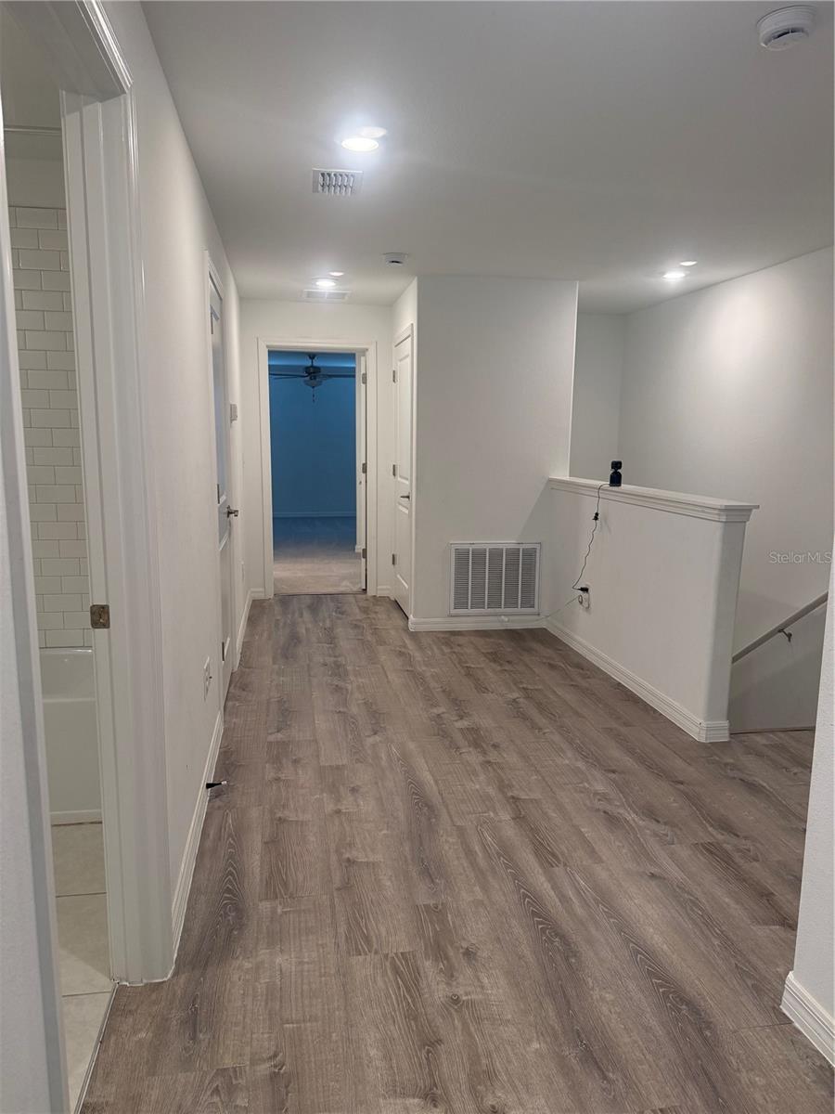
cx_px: 418
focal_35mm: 24
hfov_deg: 56.8
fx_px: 772
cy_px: 557
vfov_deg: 71.6
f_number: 1.78
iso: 200
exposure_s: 1/120
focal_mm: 6.76
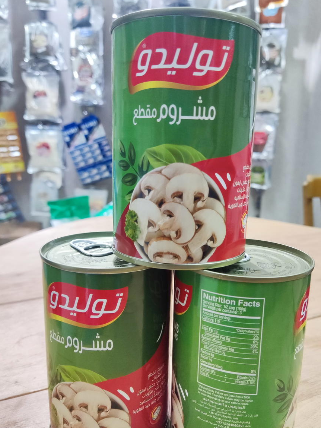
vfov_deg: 61.6
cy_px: 229
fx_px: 358
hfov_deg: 48.2
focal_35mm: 29
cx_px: 167
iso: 715
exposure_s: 1/33
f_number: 1.79
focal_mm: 4.71
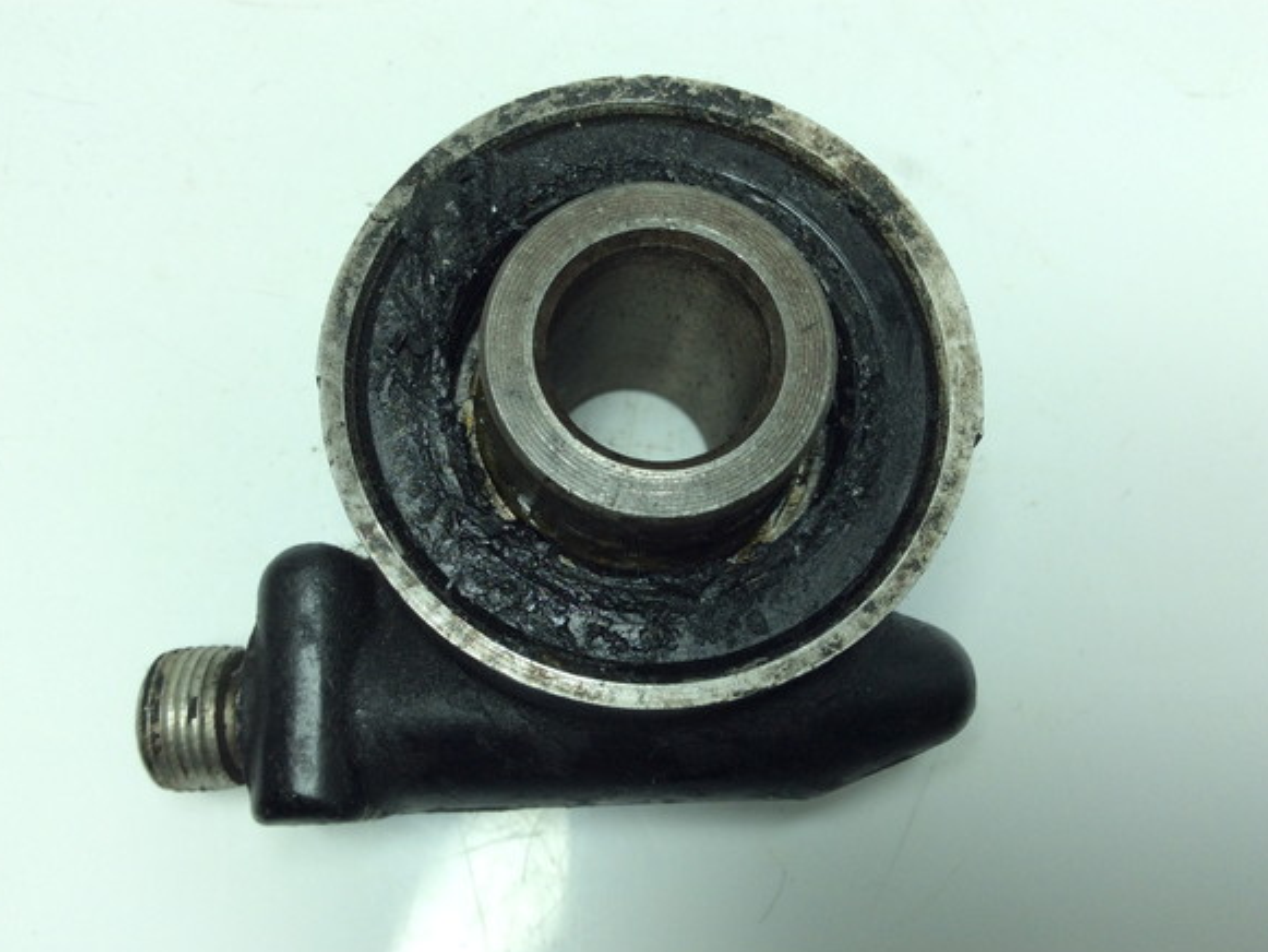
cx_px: 624
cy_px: 487
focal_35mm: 33
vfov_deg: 43.0
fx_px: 1209
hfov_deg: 55.3
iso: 32
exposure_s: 1/296
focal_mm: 3.3
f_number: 2.4
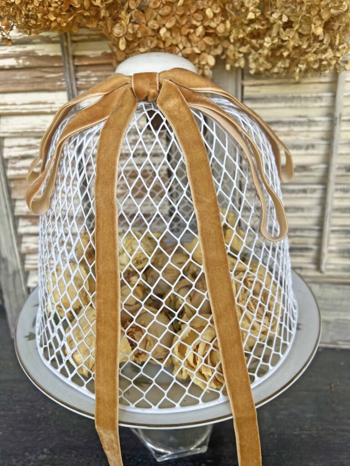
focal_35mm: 26
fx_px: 351
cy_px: 233
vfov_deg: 67.3
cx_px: 175
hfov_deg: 53.1
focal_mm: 5.7
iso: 40
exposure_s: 1/207
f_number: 1.5
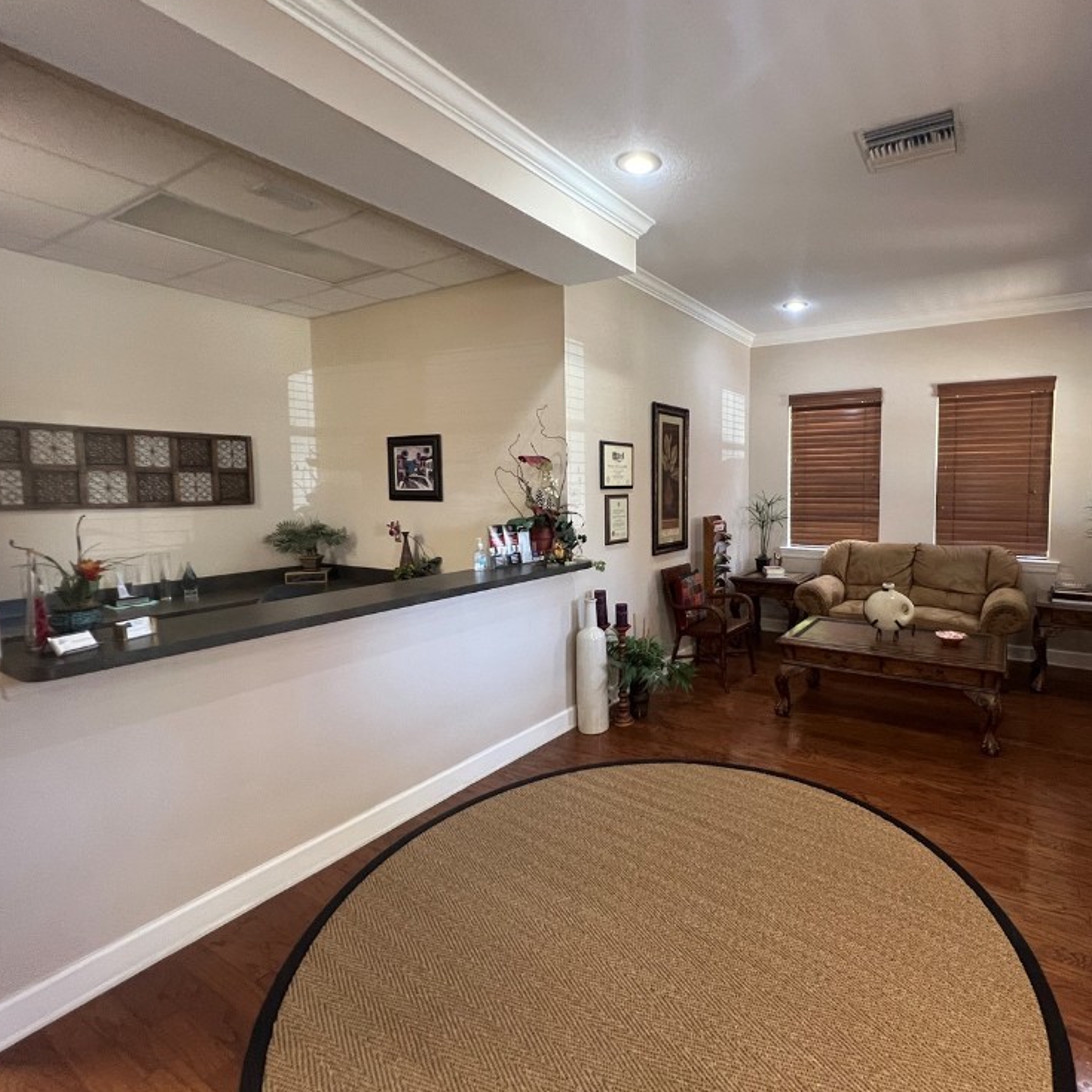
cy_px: 526
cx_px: 670
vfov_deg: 87.4
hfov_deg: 86.0
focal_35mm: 16
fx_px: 571
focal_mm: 1.57
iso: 320
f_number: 1.8
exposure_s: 1/60
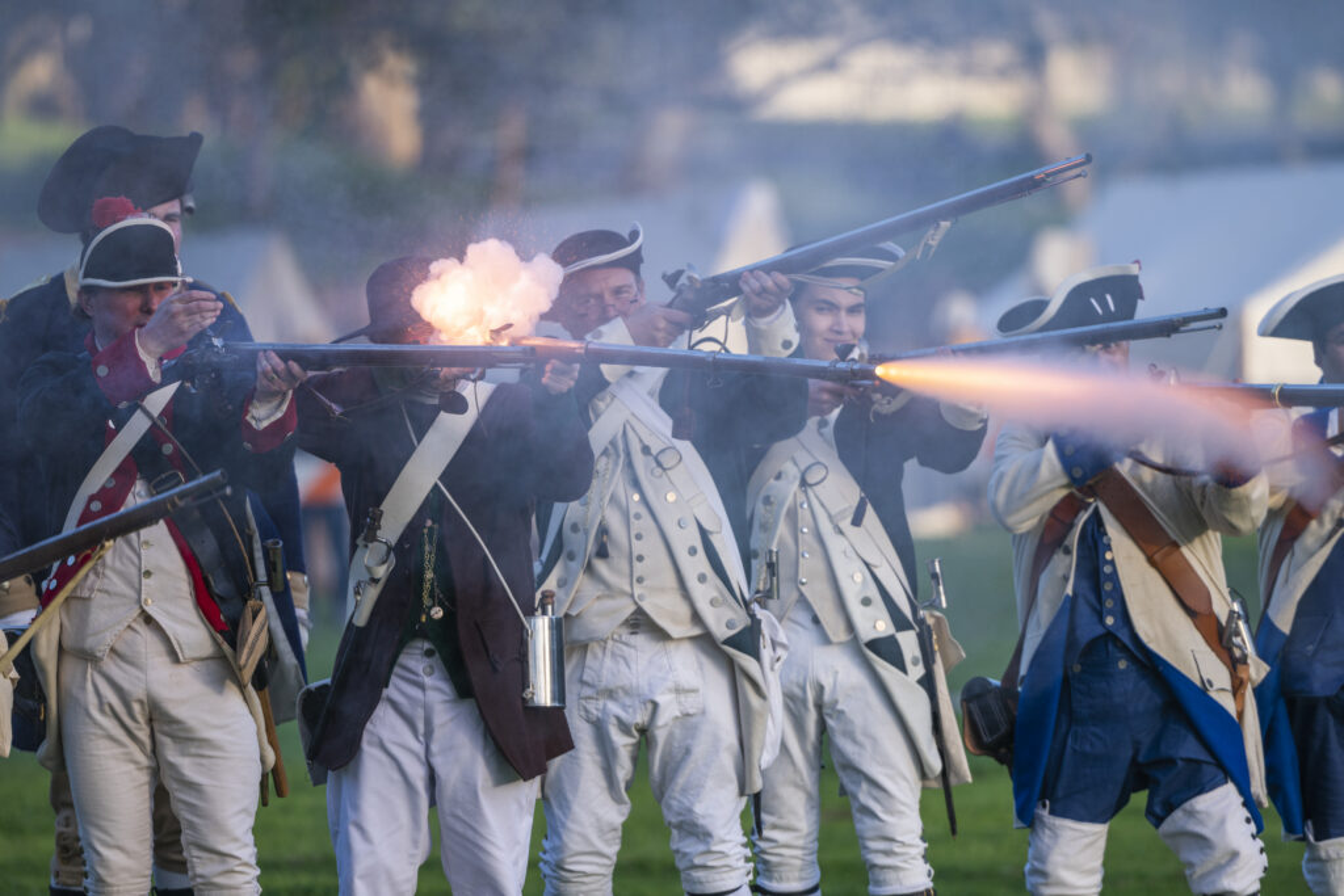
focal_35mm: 500
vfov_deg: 2.8
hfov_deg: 4.1
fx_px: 18668
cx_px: 672
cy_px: 448
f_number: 5.6
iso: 160
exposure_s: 1/320
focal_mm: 500
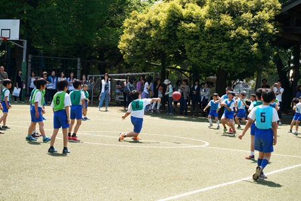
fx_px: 627
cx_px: 150
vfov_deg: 18.2
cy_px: 100
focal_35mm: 75
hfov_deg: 27.0
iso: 100
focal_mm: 50
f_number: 6.3
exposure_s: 1/200
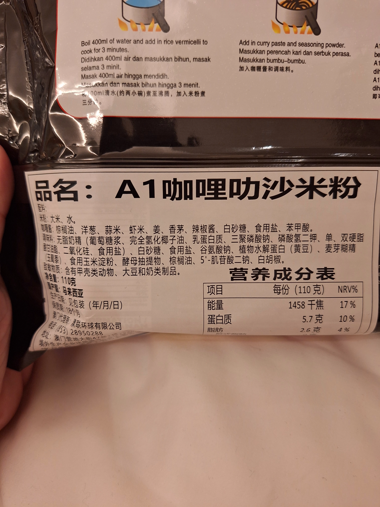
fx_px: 337
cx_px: 190
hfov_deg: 58.9
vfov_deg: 73.9
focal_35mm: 23
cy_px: 254
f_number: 1.8
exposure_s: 1/40
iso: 250
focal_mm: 5.54
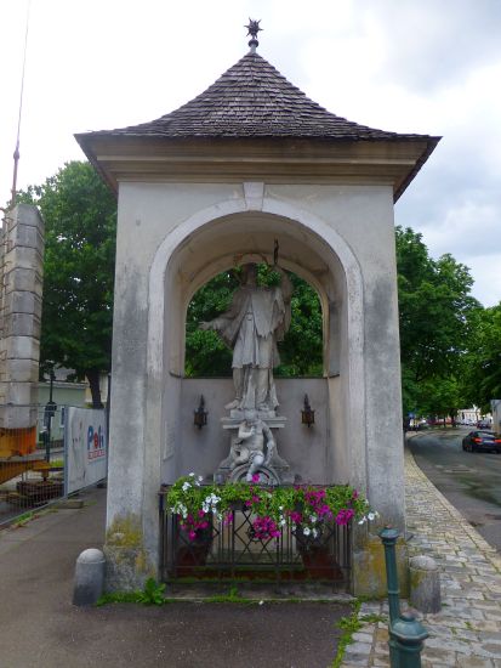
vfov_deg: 71.6
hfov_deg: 56.9
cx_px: 250
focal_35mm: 24
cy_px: 334
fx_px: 463
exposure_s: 1/60
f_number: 3.3
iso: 100
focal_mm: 4.3
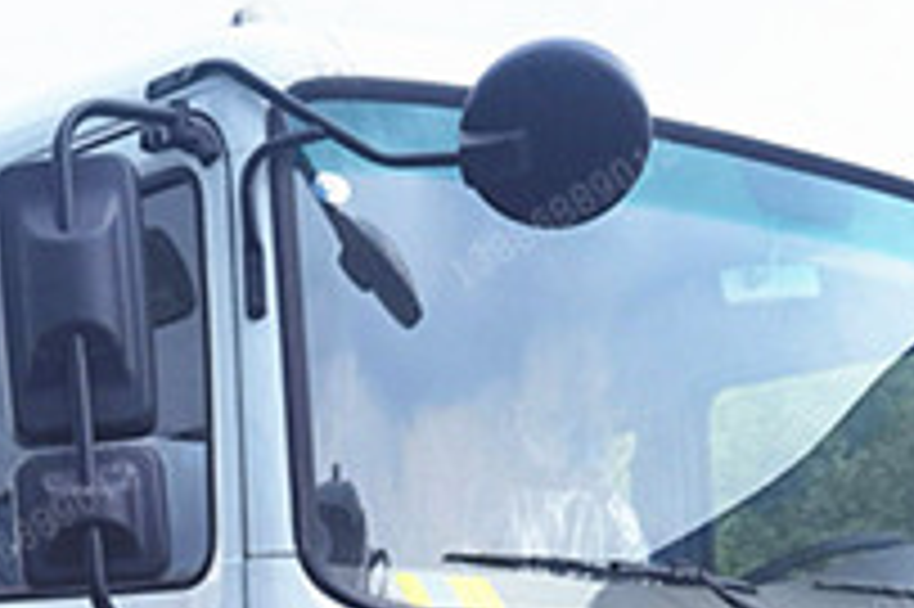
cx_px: 90
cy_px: 842
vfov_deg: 15.5
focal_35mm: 83
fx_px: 2106
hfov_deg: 23.8
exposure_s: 1/346
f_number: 1.9
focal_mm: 6.71
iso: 50
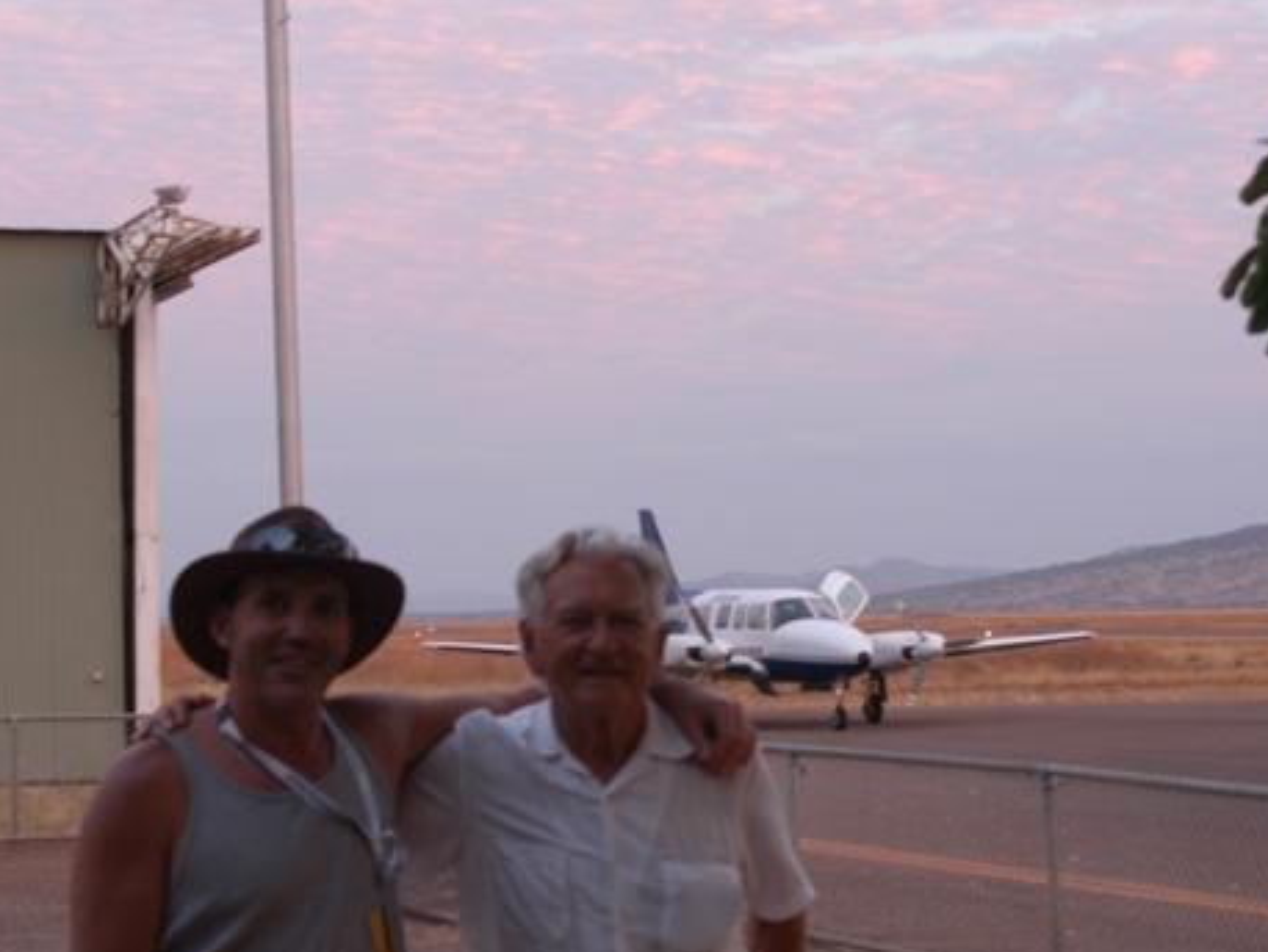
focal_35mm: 83
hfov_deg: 23.6
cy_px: 645
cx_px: 570
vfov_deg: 17.8
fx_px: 3034
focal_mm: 35
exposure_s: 1/10
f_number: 7.1
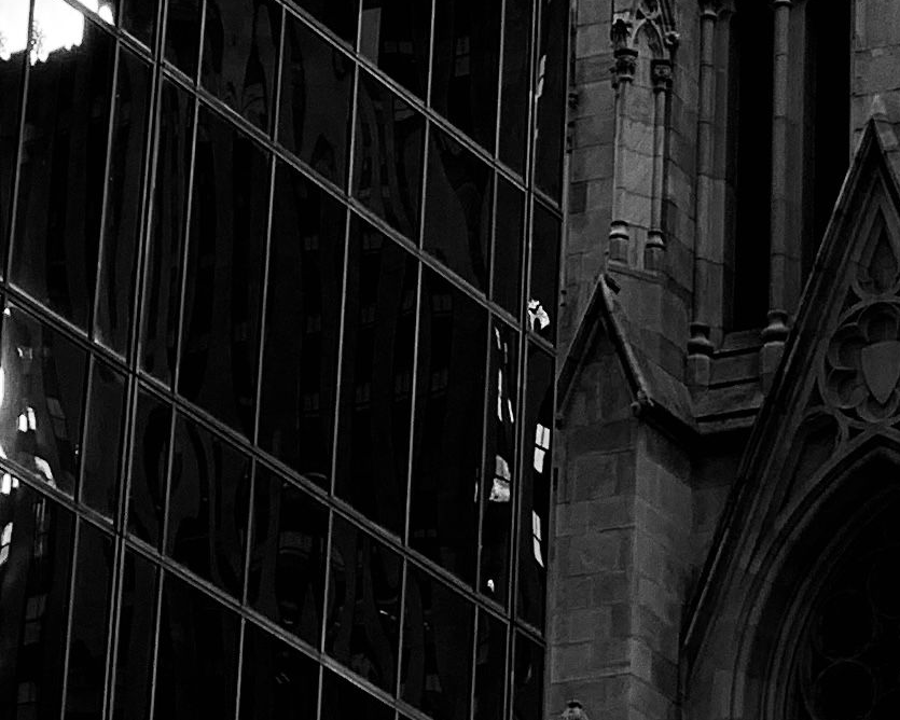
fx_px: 6526
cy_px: -1307
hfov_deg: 7.9
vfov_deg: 5.9
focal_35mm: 245
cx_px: 845
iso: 16
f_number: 2.4
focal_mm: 6
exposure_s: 1/381
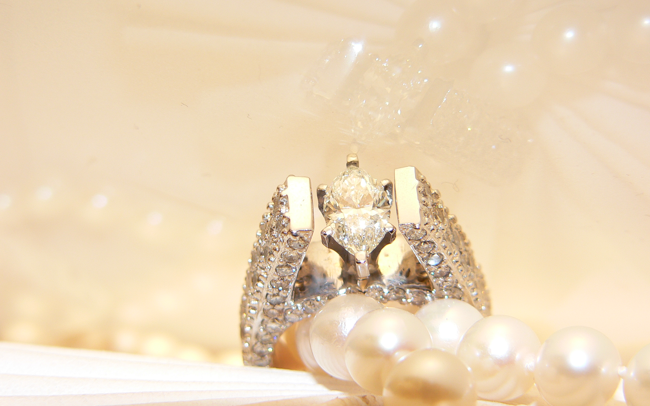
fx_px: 1949
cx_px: 324
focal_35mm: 110
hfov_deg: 18.9
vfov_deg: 11.9
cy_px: 217
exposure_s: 1/200
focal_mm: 17.1
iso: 80
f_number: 4
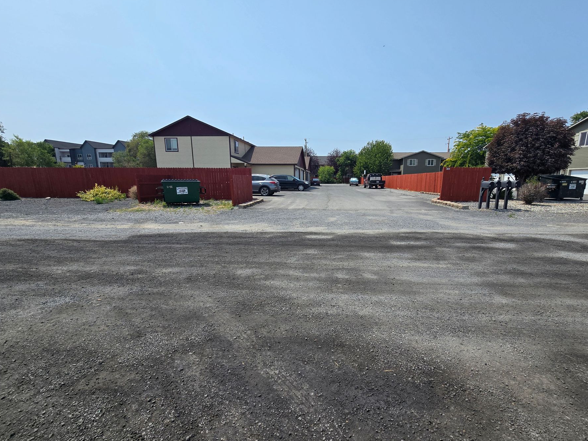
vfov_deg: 85.6
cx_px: 313
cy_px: 228
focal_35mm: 14
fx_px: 238
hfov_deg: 101.9
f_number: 2.2
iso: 50
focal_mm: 2.2
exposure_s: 1/3194
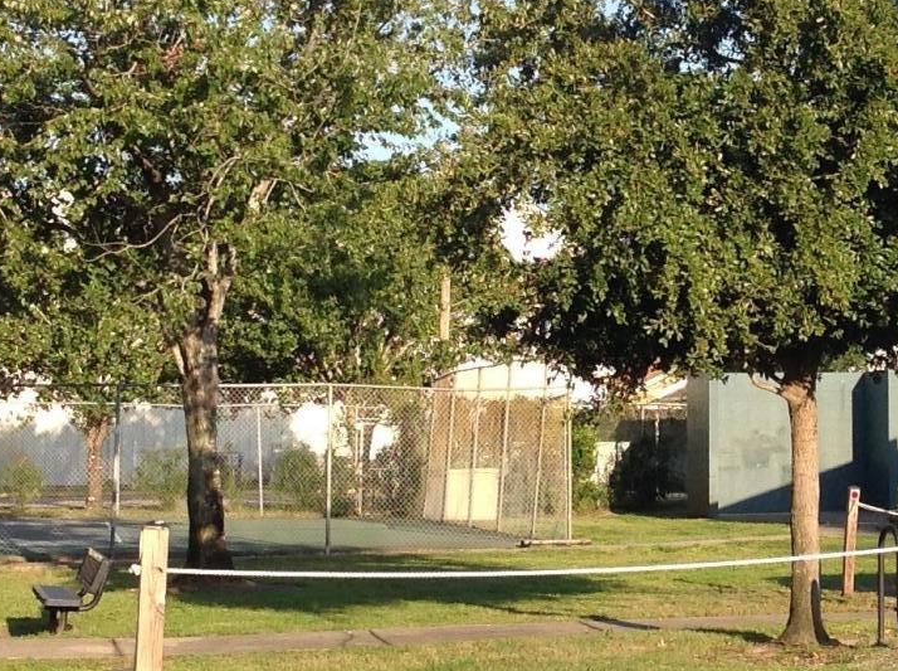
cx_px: 697
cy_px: 262
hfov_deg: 19.9
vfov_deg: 15.0
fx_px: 2538
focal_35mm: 98
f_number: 2.4
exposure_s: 1/1008
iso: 50
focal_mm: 4.28
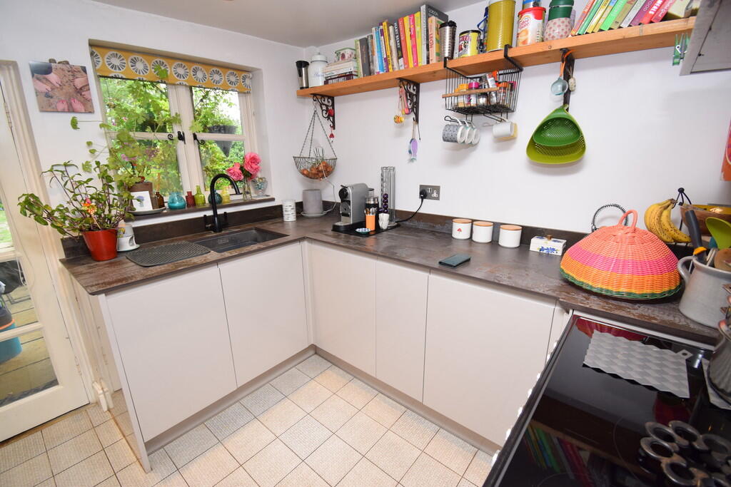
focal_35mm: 15
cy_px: 244
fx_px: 305
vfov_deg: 77.3
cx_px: 366
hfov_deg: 100.4
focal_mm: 10
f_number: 5.6
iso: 800
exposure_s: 1/125
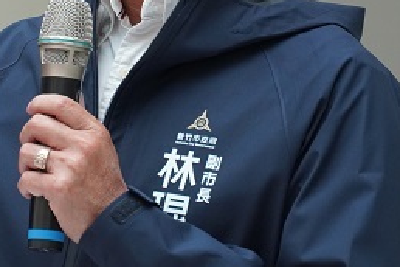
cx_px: 121
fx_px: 5815
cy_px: 20
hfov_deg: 3.9
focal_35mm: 523
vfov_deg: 2.6
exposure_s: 1/200
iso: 1000
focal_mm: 125
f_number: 5.6
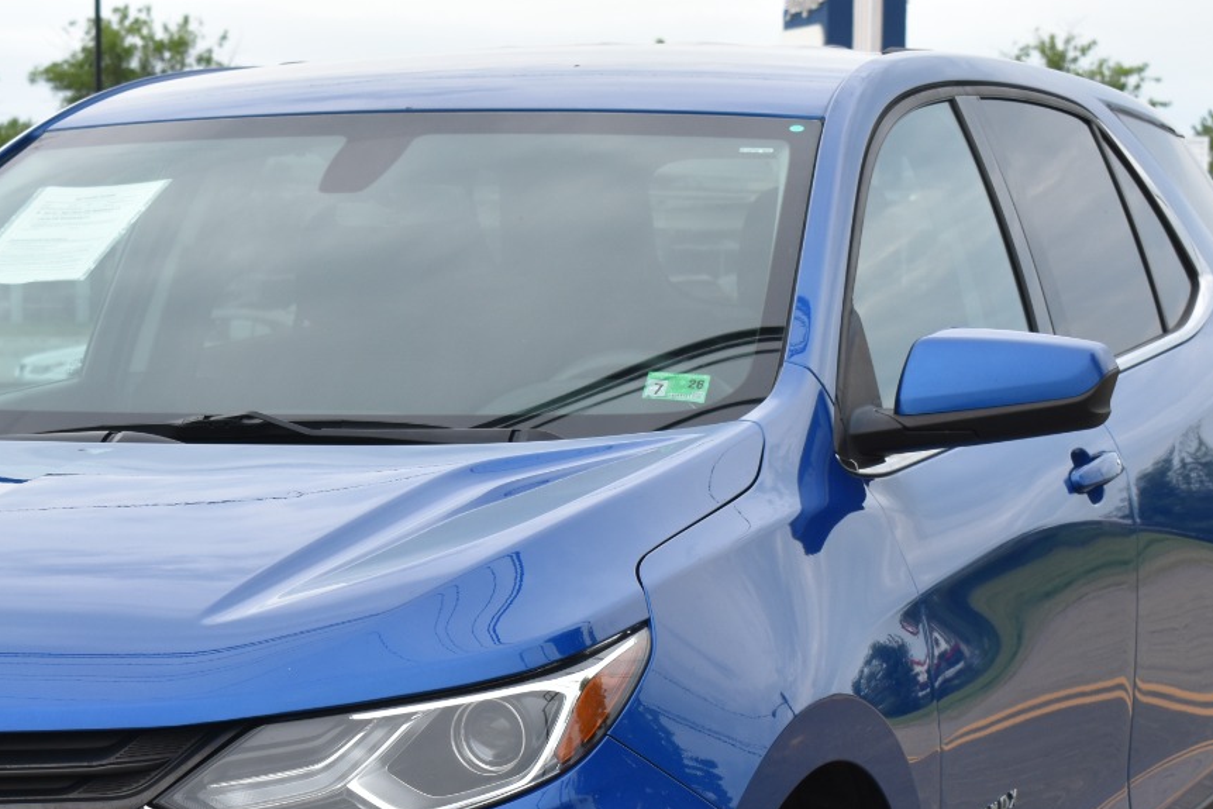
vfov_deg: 10.7
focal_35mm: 127
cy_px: 751
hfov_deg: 16.1
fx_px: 4277
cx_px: 324
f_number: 8
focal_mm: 45
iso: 320
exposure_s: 1/250
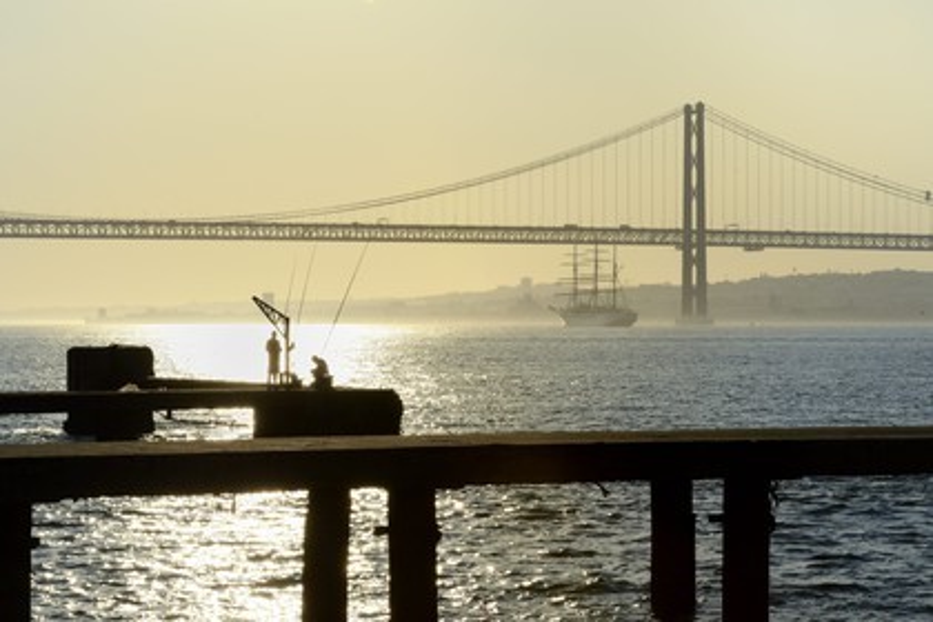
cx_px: 466
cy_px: 311
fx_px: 2721
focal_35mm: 105
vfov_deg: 13.0
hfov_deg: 19.5
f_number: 20
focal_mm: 105
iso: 200
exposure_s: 1/400
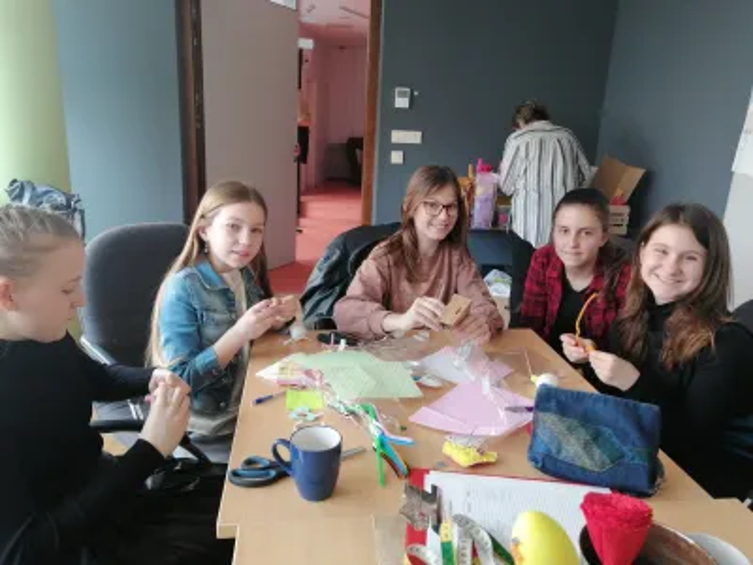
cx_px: 376
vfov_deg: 53.1
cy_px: 282
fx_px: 566
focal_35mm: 26
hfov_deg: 67.3
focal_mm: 3.95
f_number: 1.8
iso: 125
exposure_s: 1/100
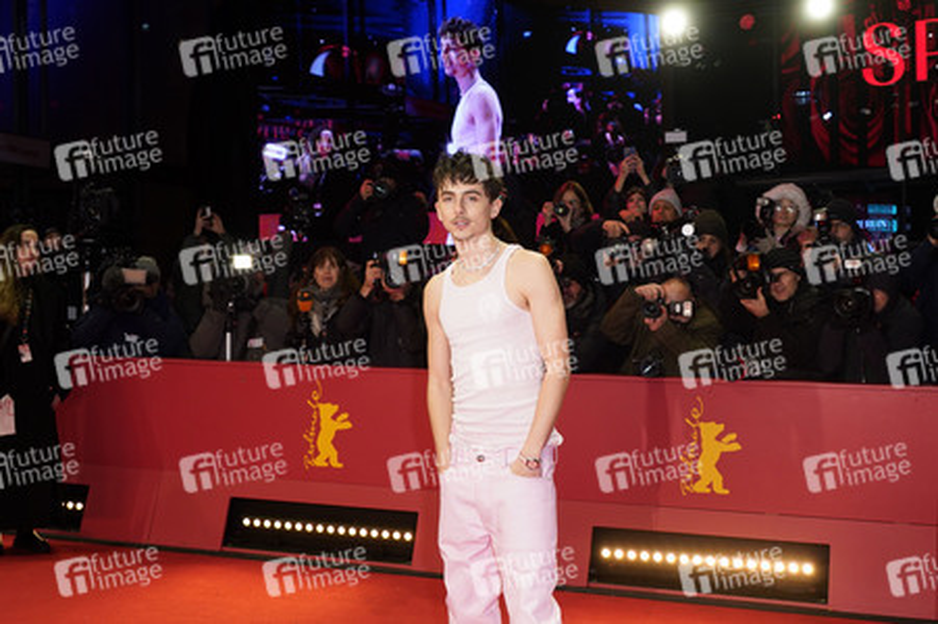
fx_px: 1094
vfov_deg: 31.8
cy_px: 312
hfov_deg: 46.4
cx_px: 469
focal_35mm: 42
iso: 800
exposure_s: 1/160
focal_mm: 42
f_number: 5.6
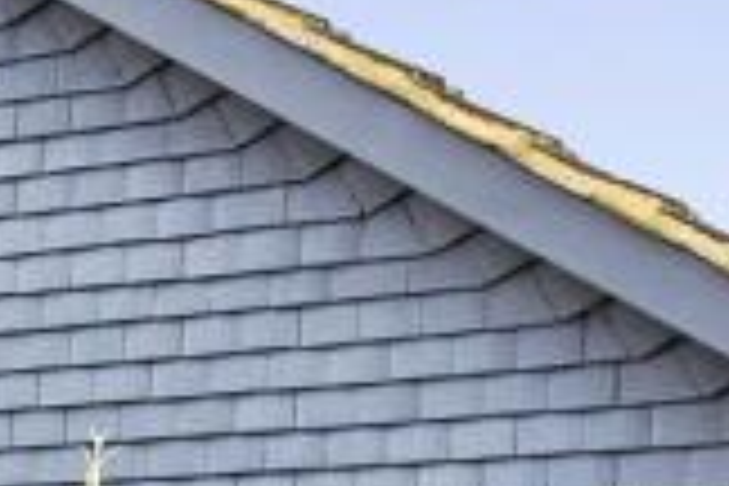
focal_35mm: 133
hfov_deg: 12.9
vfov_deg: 9.8
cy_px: 830
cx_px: -850
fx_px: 2693
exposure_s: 1/100
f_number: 8
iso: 200
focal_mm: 14
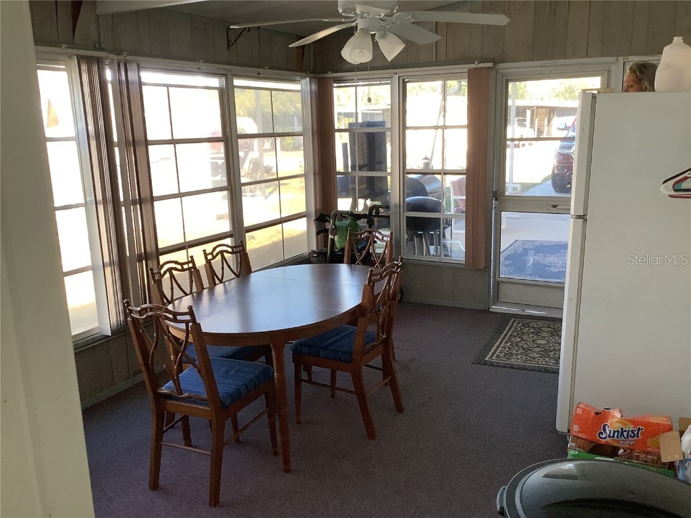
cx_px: 346
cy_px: 259
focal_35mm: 31
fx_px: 619
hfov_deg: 58.4
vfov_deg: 45.4
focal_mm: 3.3
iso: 80
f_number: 2.4
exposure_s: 1/60
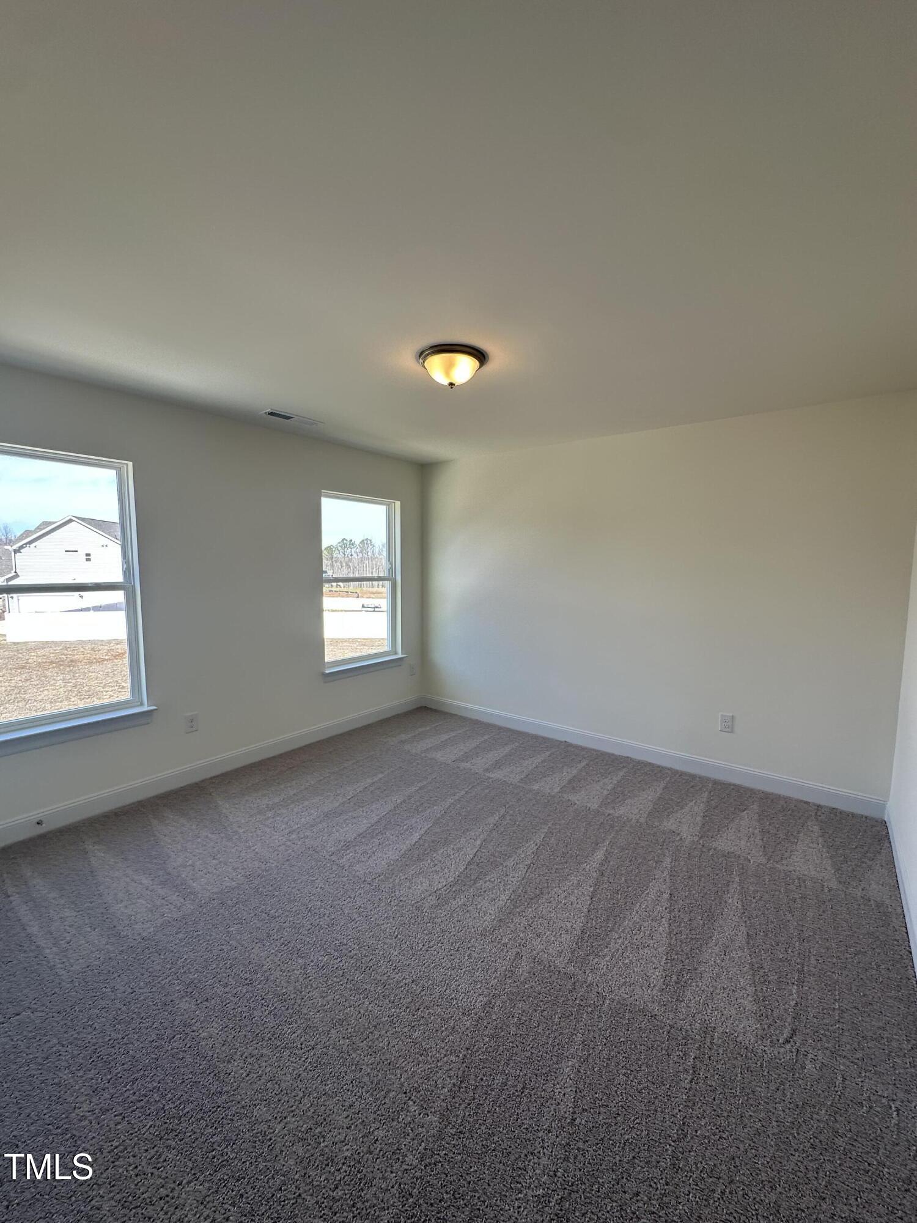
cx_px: 458
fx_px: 494
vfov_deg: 102.1
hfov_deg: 85.7
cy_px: 612
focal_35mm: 14
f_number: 2.2
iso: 40
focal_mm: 2.22
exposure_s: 1/131
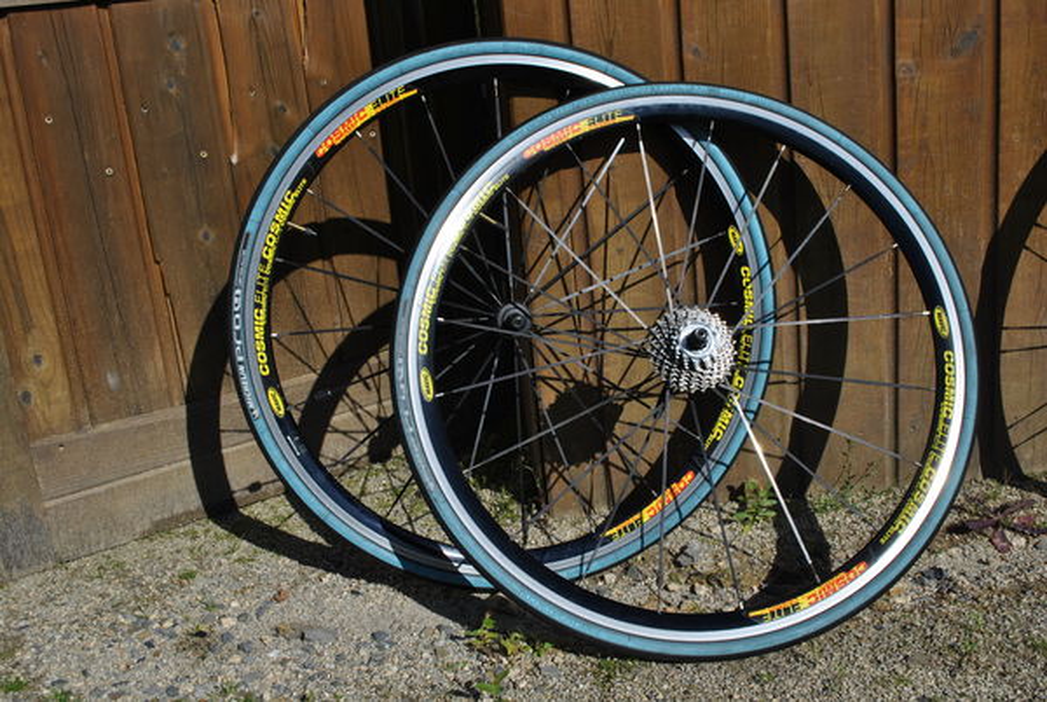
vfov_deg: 34.3
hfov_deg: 49.5
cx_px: 524
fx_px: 1136
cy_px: 351
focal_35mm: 39
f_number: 9
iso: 100
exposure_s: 1/320
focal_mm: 26
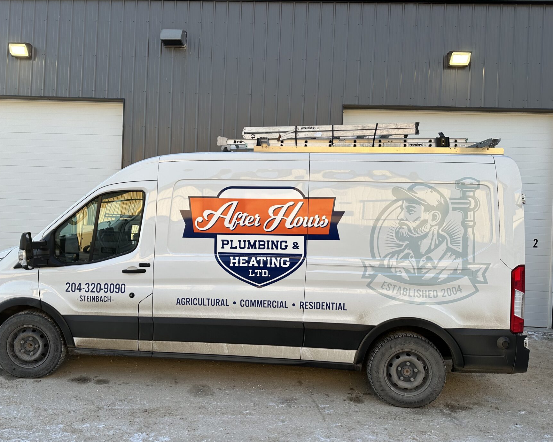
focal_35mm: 26
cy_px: 221
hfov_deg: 65.9
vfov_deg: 54.9
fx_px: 426
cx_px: 256
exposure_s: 1/615
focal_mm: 6.86
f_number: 1.78
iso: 80
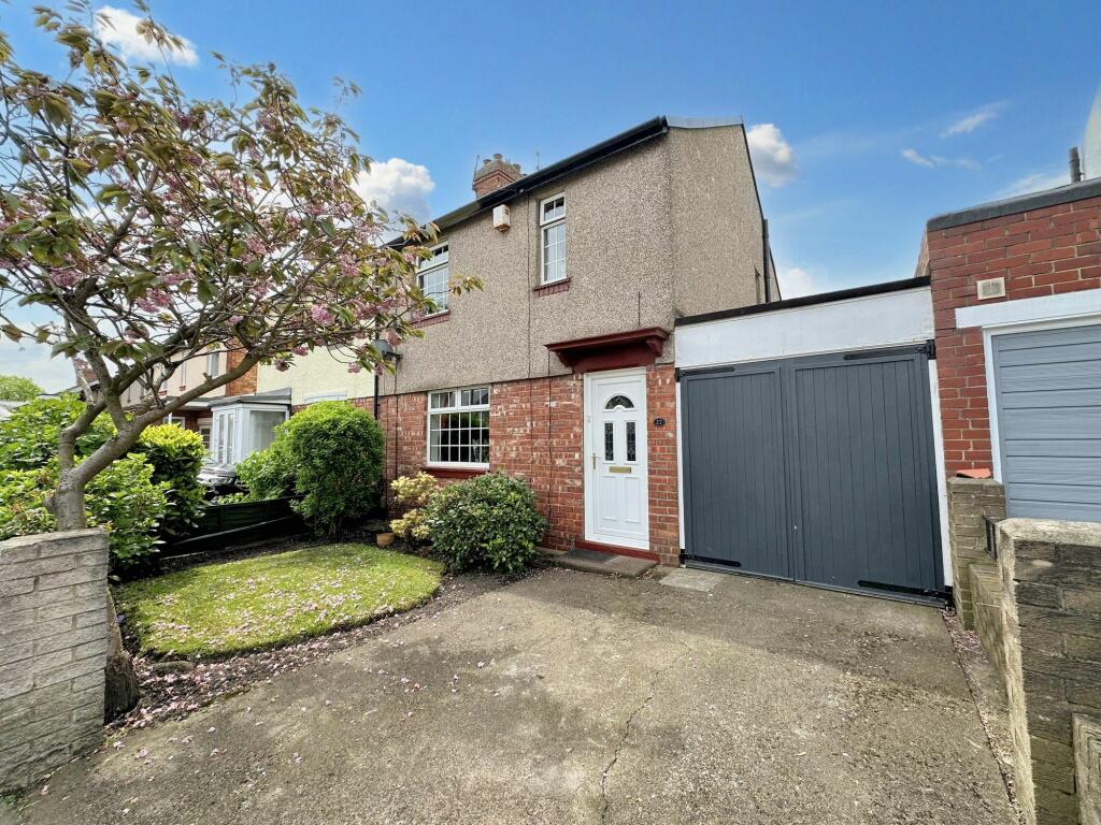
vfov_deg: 85.7
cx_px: 550
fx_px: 445
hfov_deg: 102.1
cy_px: 412
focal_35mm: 14
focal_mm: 2.2
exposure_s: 1/525
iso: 40
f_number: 2.2
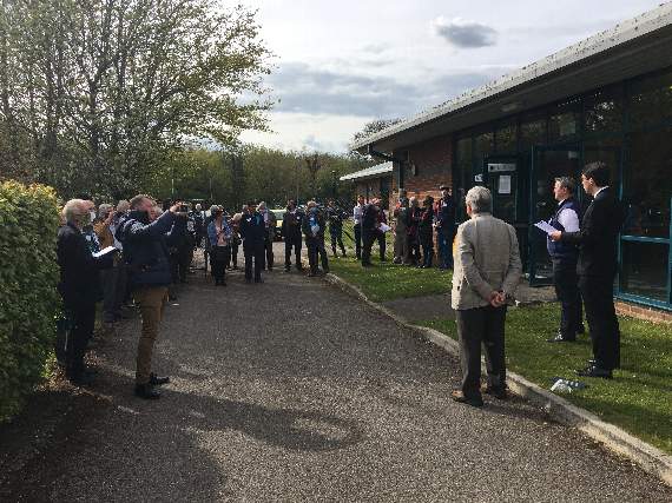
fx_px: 563
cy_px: 252
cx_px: 336
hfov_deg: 61.7
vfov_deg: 48.2
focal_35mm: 29
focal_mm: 4.15
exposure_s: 1/1451
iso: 25
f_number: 2.2
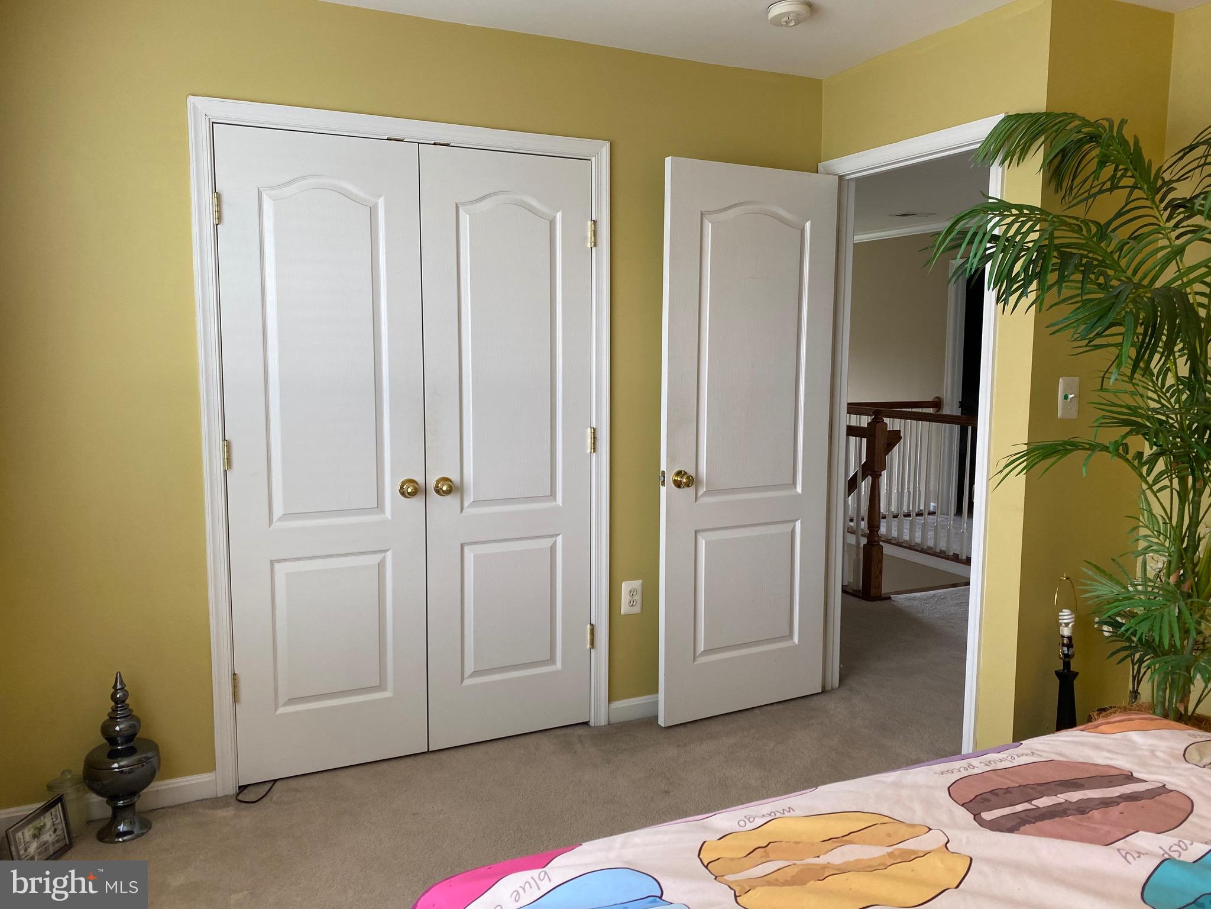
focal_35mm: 26
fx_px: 910
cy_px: 454
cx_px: 606
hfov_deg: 67.3
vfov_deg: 53.1
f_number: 1.8
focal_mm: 4.25
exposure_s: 1/60
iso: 64
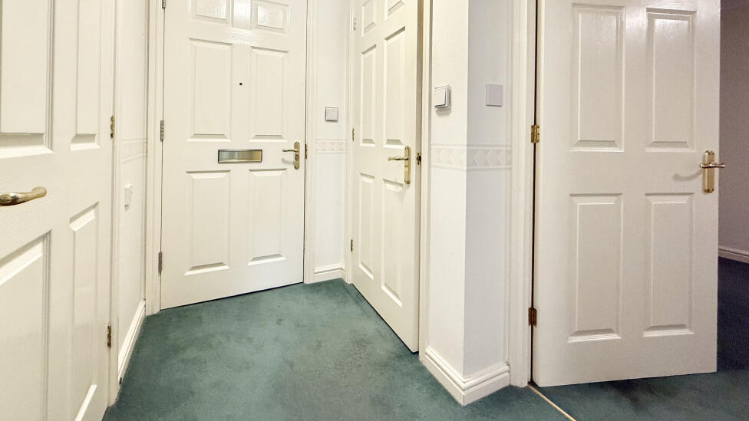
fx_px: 318
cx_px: 362
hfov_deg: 99.3
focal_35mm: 16
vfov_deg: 65.2
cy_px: 138
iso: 250
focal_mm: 2.22
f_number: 2.2
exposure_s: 1/100
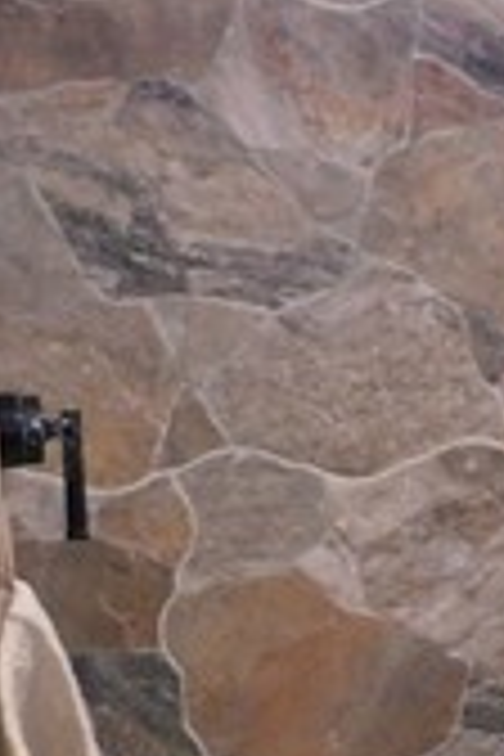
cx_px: 927
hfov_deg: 13.4
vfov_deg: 22.1
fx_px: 1911
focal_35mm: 91
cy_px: 598
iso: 250
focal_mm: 4
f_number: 3
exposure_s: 1/30
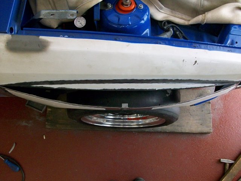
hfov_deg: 54.0
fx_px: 237
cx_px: 120
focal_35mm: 34
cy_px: 90
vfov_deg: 41.8
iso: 222
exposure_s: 1/128
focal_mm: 5.7
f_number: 2.8
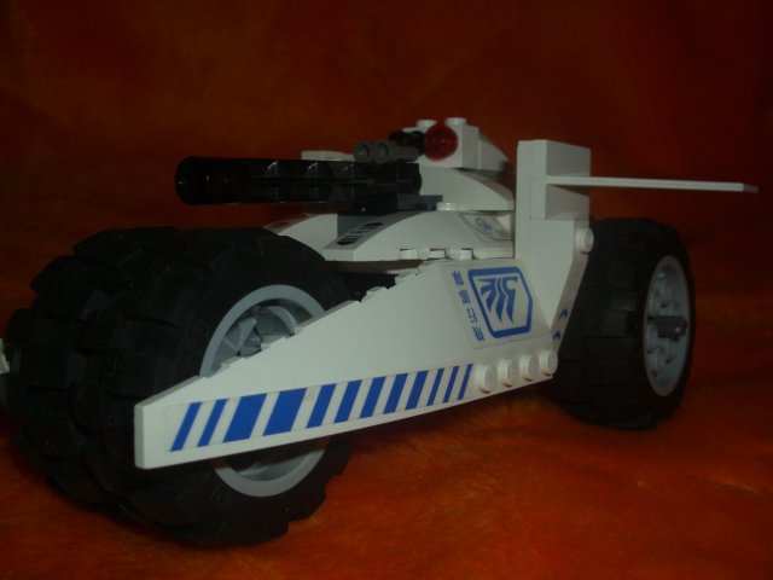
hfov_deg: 45.8
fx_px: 916
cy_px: 290
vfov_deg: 35.1
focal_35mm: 41
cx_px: 386
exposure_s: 1/60
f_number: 4.6
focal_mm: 6.8
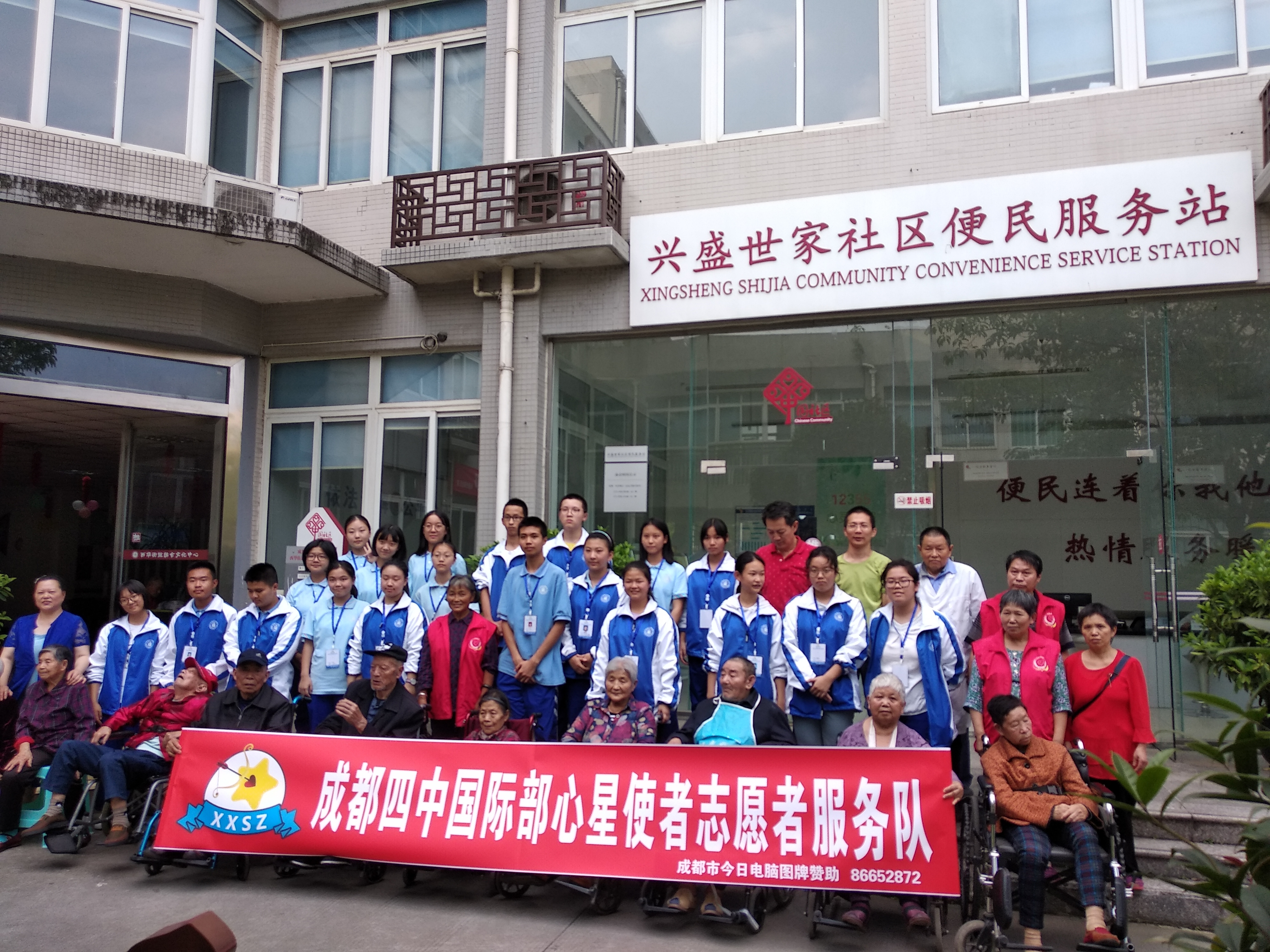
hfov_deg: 67.3
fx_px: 954
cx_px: 635
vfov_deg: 53.1
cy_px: 476
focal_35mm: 26
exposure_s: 1/152
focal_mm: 3.81
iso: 100
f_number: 2.2
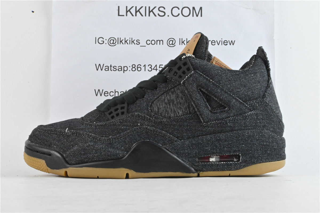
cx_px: 160
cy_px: 106
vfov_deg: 24.4
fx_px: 493
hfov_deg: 35.9
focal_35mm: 56
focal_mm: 37
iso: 1600
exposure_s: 1/10
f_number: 36
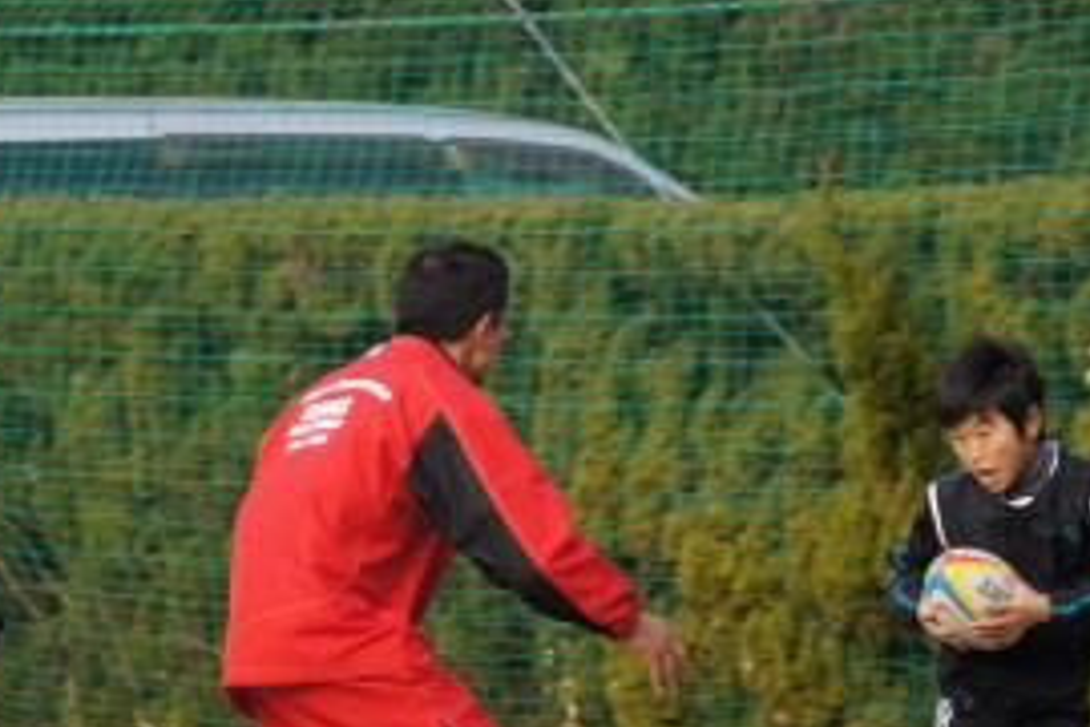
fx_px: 11502
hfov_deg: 5.4
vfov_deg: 3.6
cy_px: 646
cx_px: 690
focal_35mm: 380
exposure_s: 1/160
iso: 400
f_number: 11
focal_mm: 137
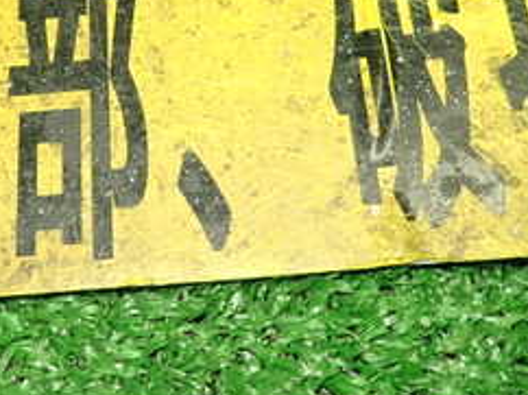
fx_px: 945
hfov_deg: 30.8
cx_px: 142
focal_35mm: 62
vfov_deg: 23.0
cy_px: 41
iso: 200
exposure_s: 1/50
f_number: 2
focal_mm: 4.5
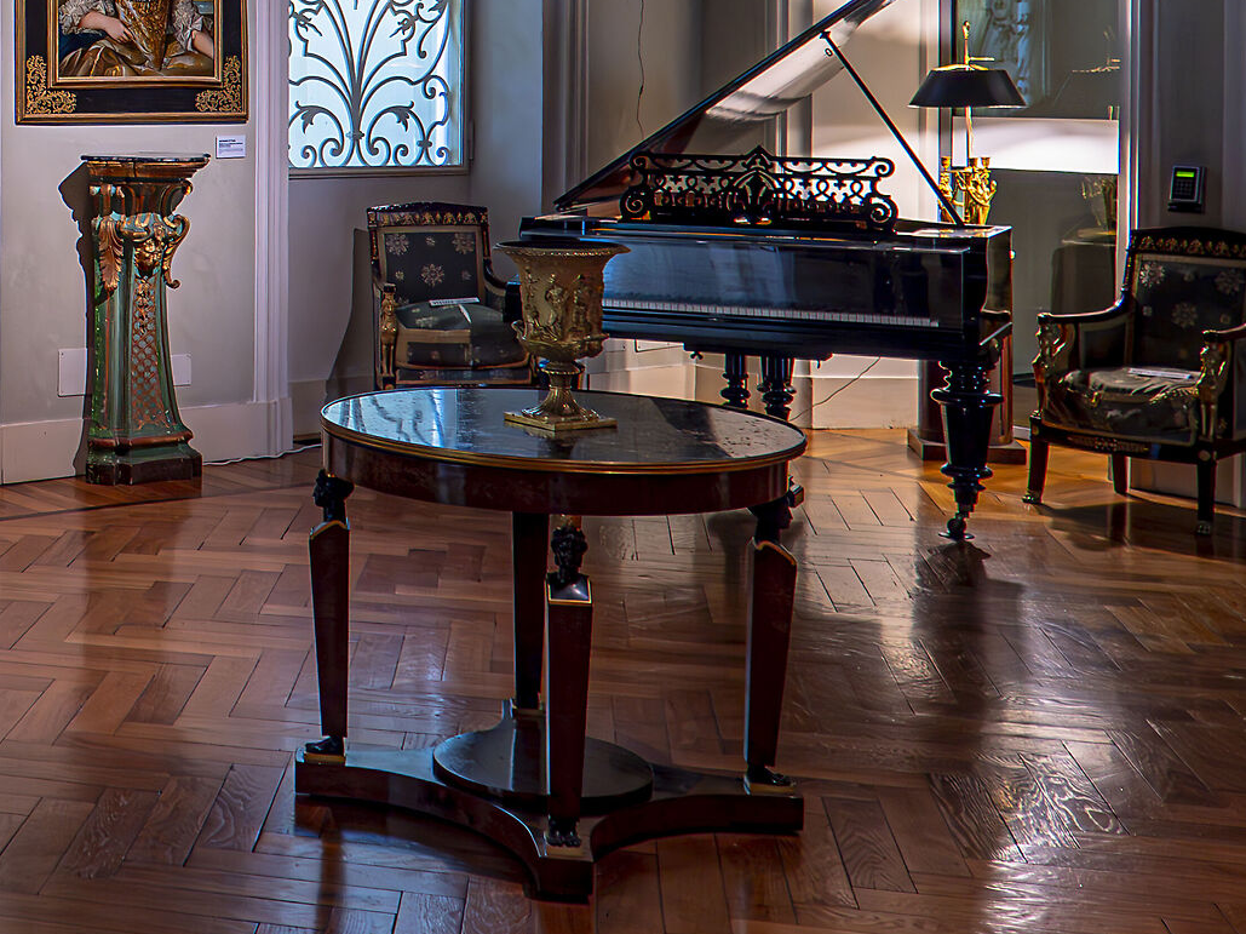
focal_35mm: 56
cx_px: -147
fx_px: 2015
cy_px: -31
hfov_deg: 30.5
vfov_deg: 24.7
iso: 400
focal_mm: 12
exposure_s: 1/30
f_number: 2.8
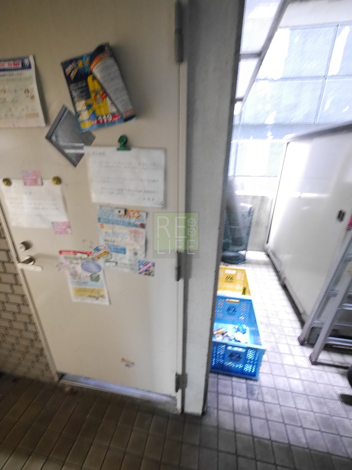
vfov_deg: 102.1
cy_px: 235
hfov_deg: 85.7
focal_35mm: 14
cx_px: 176
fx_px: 190
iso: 3200
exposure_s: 1/4
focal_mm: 7
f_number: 4
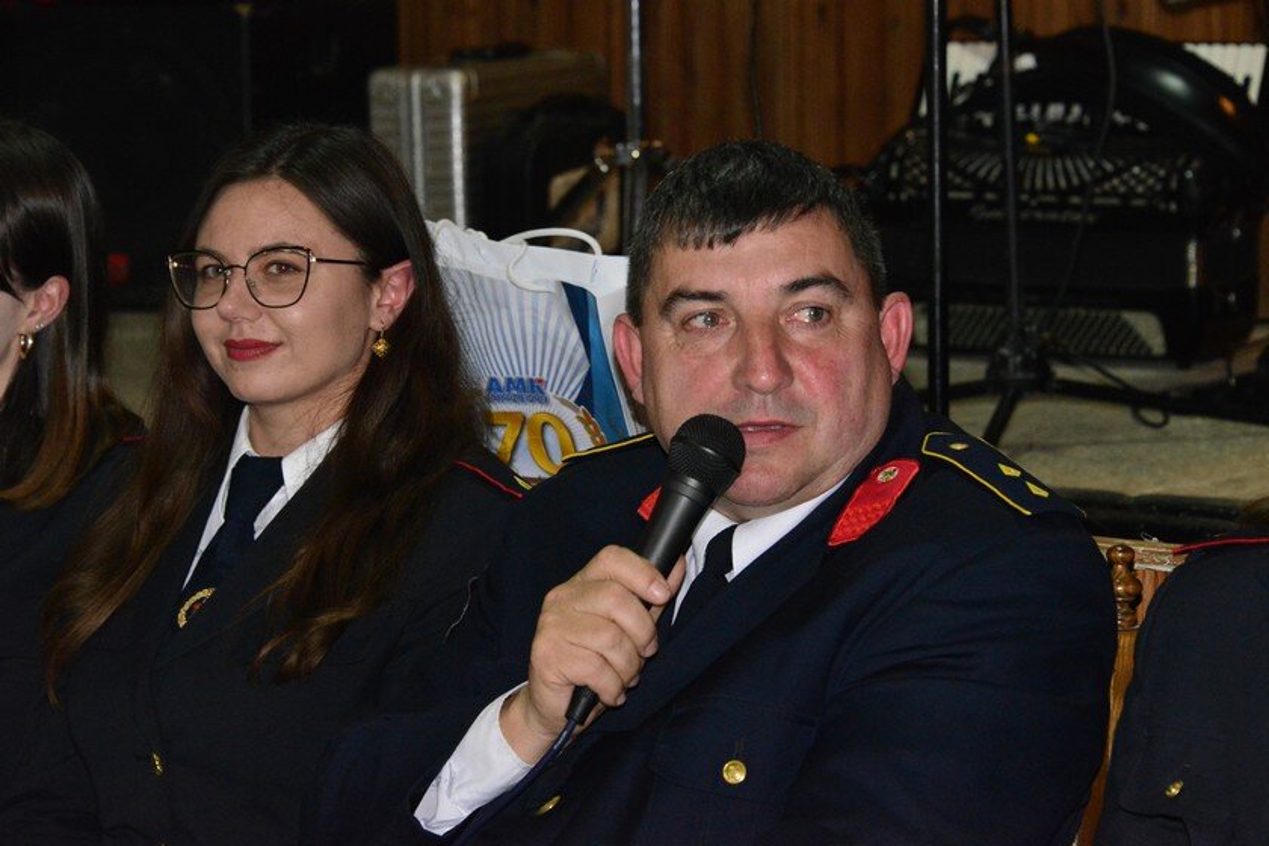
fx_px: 4406
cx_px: 634
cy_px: 423
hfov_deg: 16.4
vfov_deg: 11.0
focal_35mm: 125
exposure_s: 1/60
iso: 6400
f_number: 8
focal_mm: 125
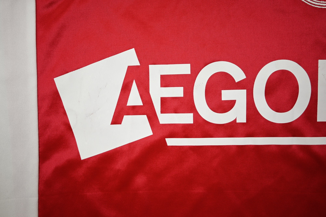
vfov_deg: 39.4
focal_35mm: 34
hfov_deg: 56.5
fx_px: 303
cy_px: 108
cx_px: 163
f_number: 5
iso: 200
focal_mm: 33.5
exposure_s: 1/125
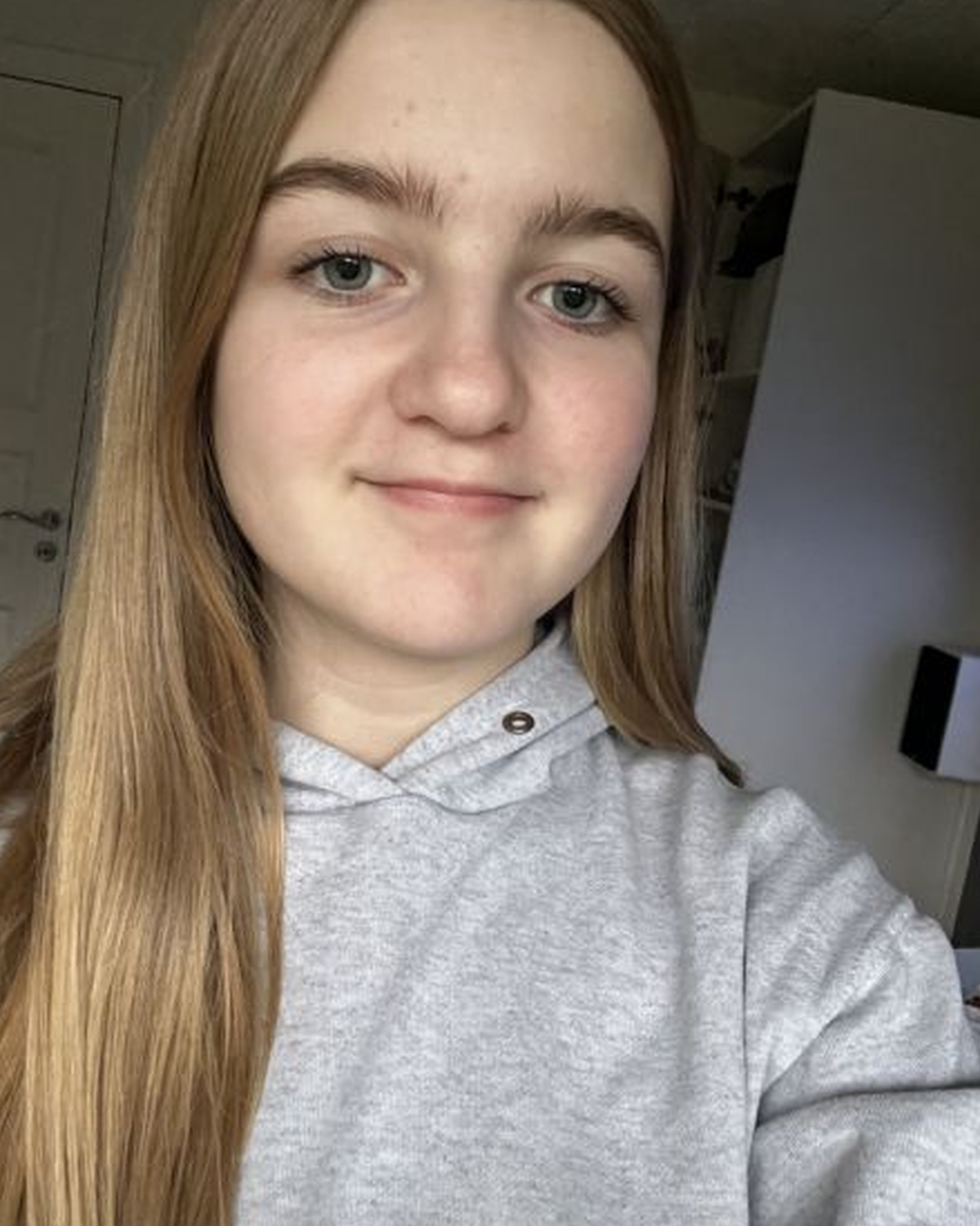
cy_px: 583
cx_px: 482
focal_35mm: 32
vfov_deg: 55.6
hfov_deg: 45.8
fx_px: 1160
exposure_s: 1/30
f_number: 2.2
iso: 500
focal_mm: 2.71
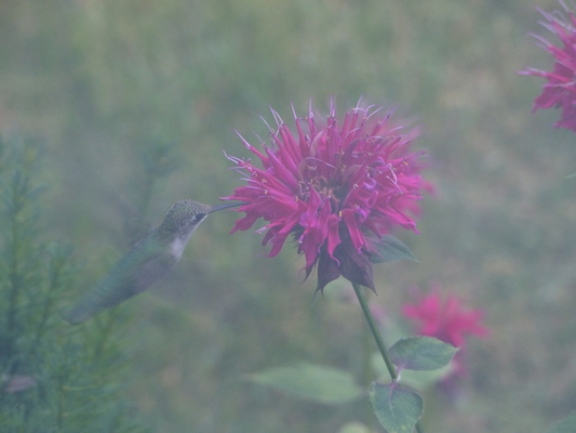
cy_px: 216
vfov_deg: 6.8
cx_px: 288
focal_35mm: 217
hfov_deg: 9.1
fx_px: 3612
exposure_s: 1/80
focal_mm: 39.1
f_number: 2.8
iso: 250
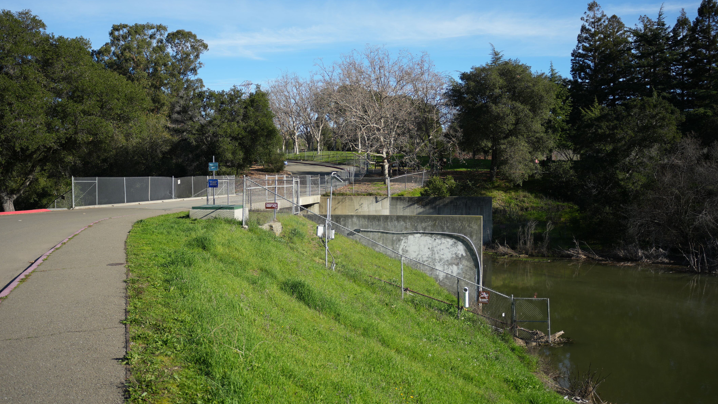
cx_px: 353
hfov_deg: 64.3
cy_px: 189
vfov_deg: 38.9
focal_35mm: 30
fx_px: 571
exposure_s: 1/1250
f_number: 4
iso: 160
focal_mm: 28
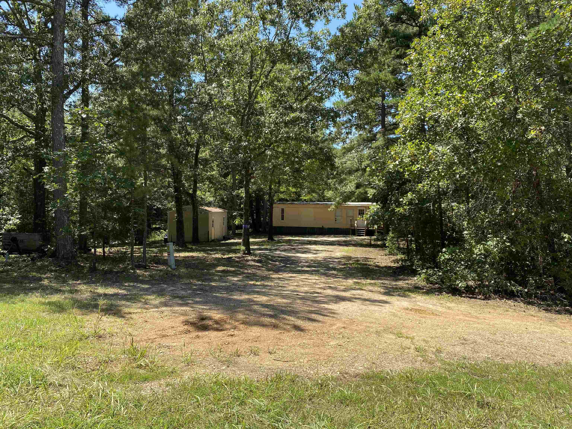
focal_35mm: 26
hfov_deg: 67.3
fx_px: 430
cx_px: 286
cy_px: 214
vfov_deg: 53.1
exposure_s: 1/898
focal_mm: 4.25
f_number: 1.8
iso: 32
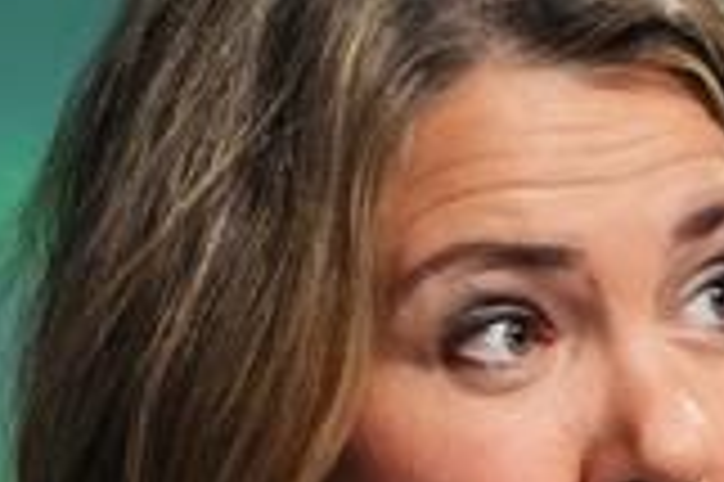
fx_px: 15992
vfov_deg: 1.7
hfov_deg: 2.6
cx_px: 292
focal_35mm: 796
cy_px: 750
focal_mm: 197
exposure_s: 1/400
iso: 6400
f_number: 2.8
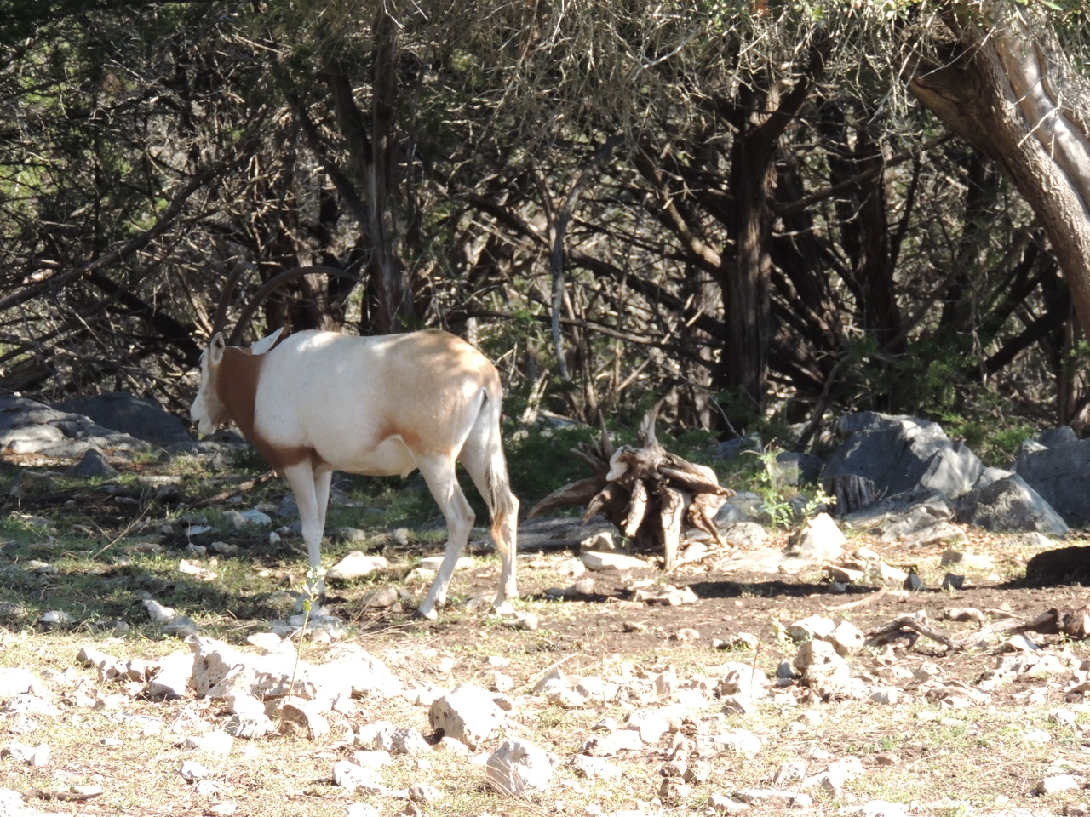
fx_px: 7085
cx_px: 545
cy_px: 408
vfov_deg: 6.6
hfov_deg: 8.8
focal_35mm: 225
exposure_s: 1/400
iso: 400
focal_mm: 40.1
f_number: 4.6
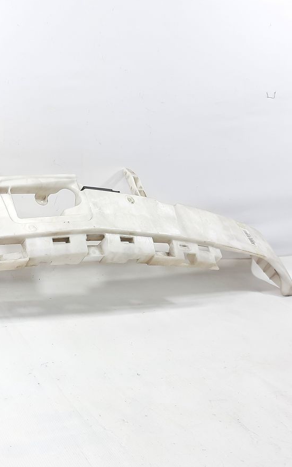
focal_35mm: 36
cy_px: 235
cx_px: 1
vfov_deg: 54.0
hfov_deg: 32.5
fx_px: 458
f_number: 2
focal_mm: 4.6
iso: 40
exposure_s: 1/50
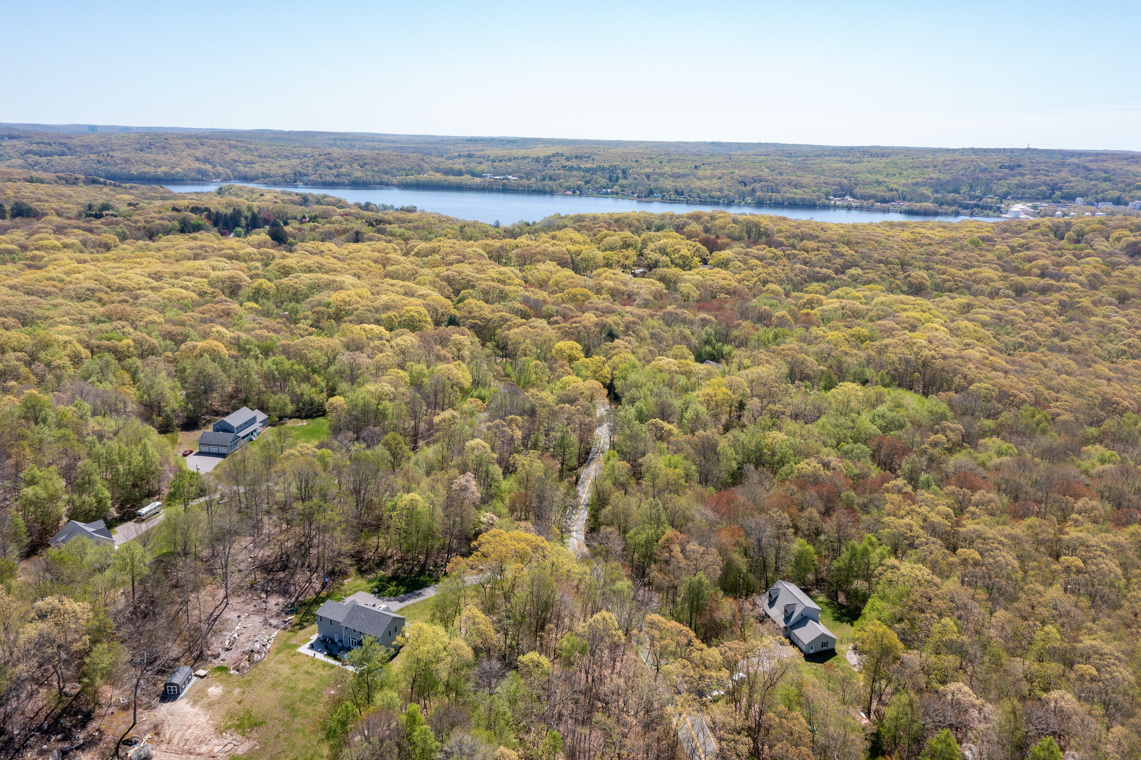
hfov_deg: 65.5
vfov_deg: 46.4
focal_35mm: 28
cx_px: 570
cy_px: 380
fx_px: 887
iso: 100
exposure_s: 1/120
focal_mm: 10.26
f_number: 9
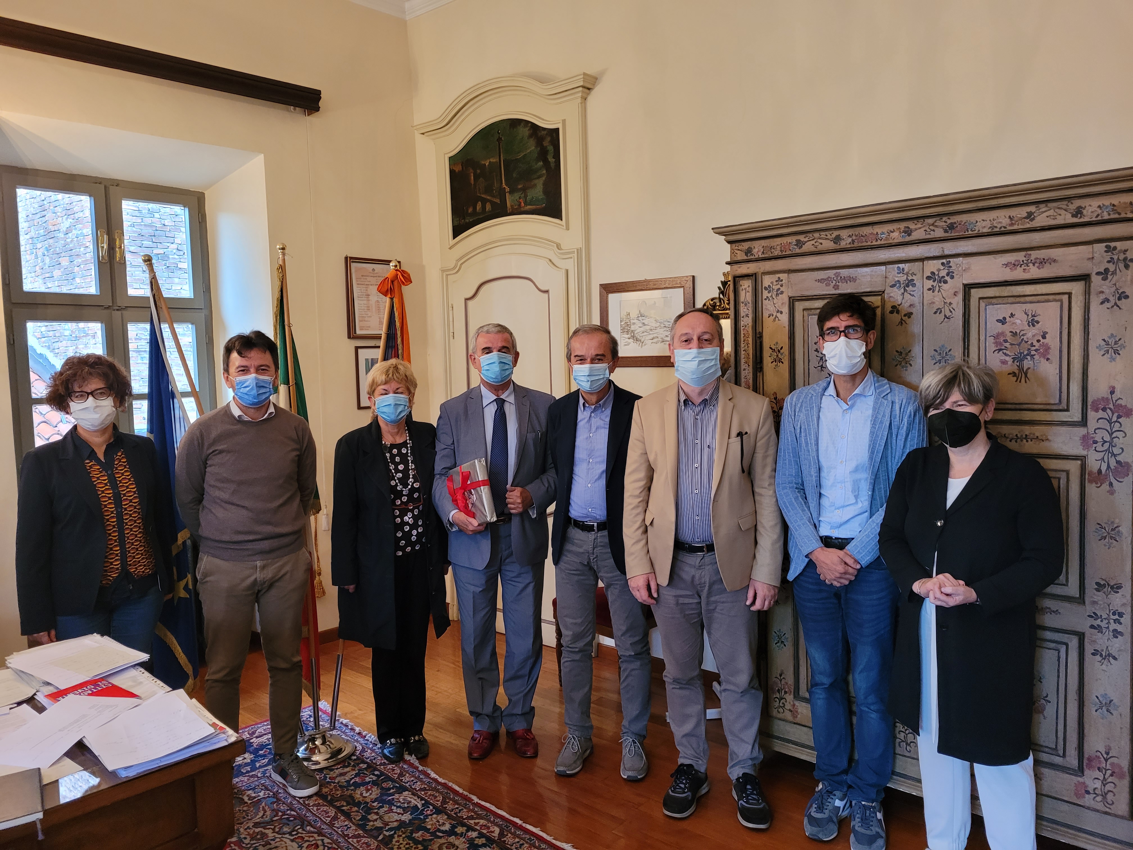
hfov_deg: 67.3
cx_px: 566
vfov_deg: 53.1
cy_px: 425
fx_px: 851
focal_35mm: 26
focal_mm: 5.4
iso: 400
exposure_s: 1/50
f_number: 1.8
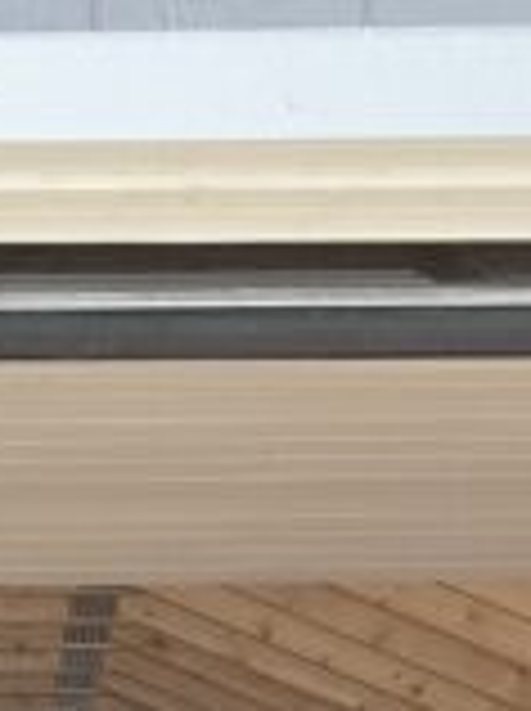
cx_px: -180
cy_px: 1490
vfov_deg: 13.3
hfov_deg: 11.5
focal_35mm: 125
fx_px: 2564
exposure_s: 1/461
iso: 16
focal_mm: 3
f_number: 1.8
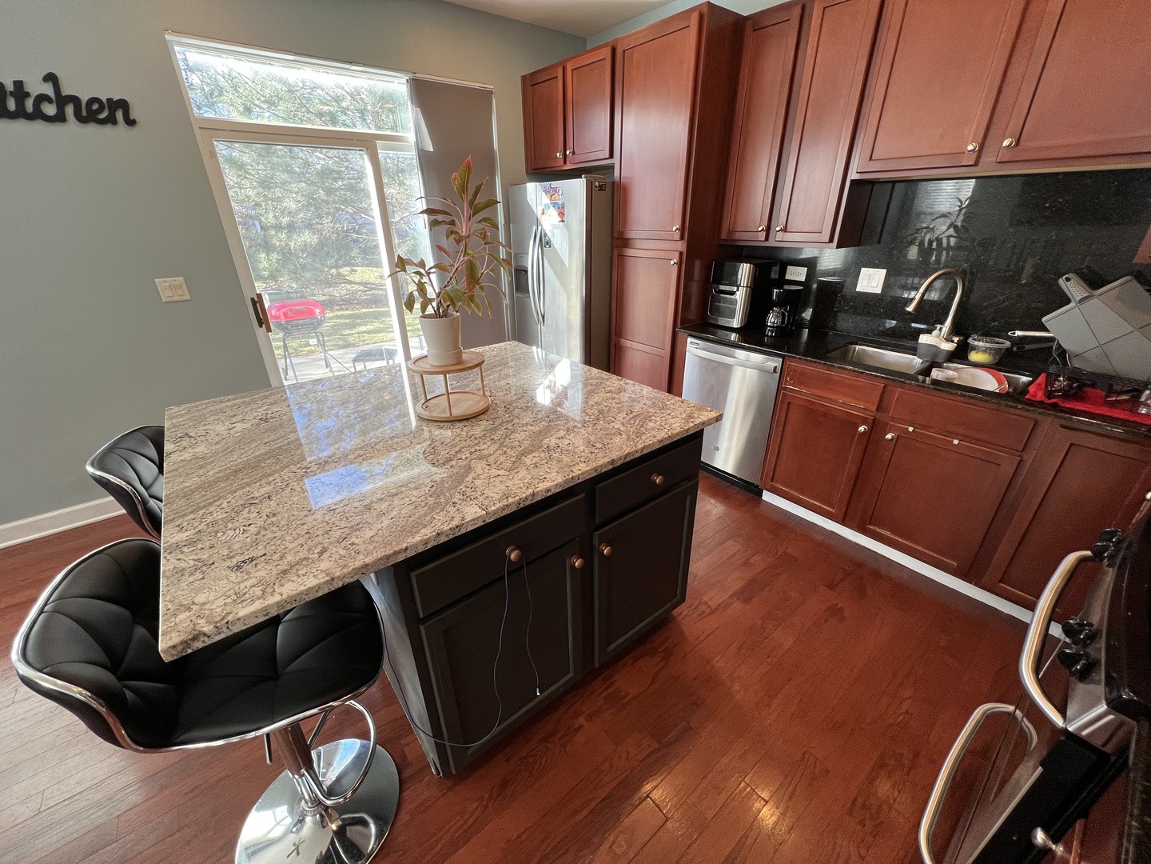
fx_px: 432
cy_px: 432
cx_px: 576
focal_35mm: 13
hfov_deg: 106.2
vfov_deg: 89.9
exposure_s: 1/120
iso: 125
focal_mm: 1.57
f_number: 1.8
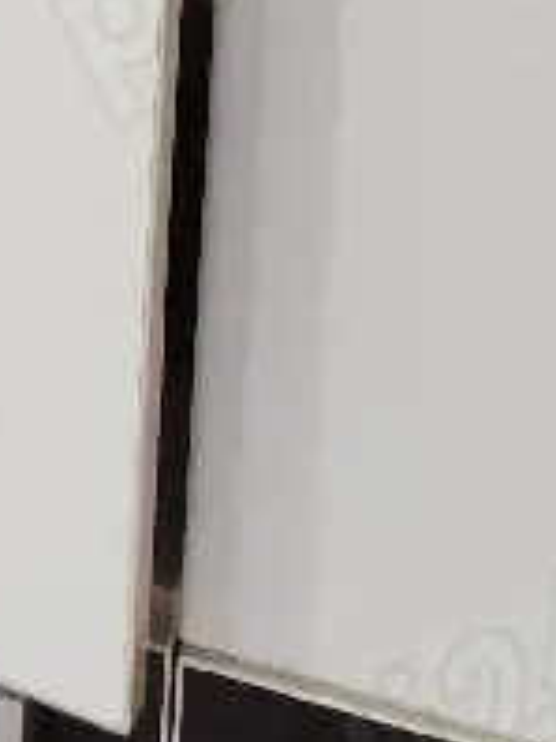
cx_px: -1235
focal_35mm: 154
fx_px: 3302
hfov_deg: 8.0
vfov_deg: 10.9
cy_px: -1046
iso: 2000
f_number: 1.65
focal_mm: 6.14
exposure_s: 1/16.7
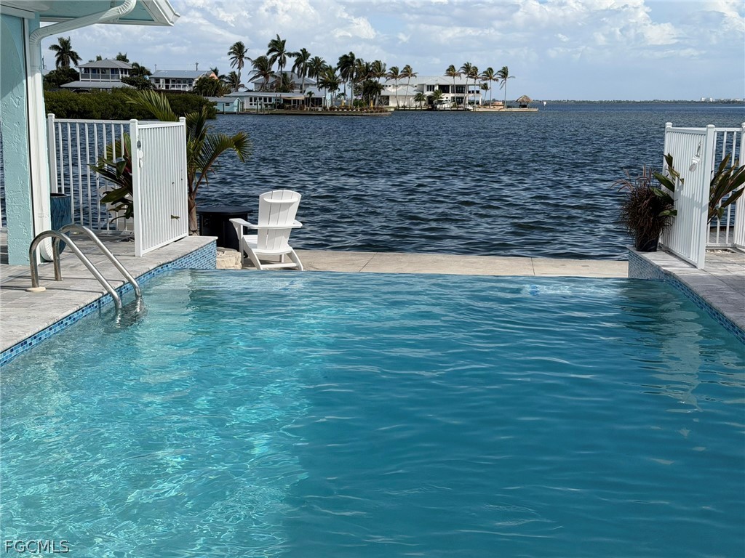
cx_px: 372
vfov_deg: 30.3
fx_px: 1033
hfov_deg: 39.7
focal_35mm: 48
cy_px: 279
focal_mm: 6.76
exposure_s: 1/7874
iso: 80
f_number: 1.78
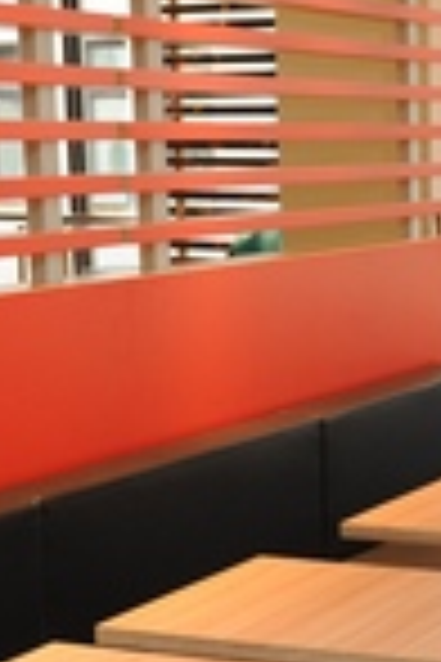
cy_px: 482
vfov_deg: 20.7
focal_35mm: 98
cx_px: 641
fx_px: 1801
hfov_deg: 13.3
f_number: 3.5
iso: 800
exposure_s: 1/80
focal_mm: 24
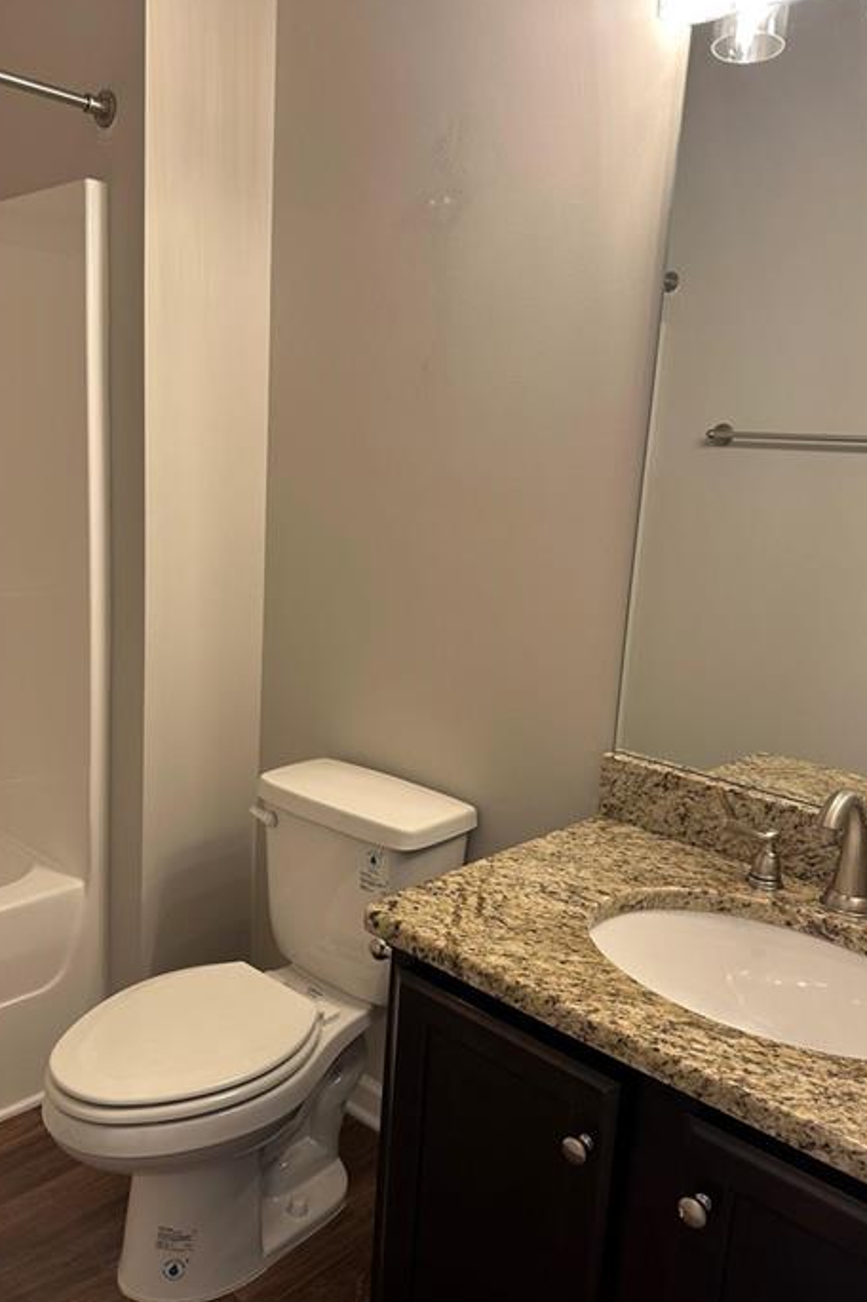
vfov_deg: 65.5
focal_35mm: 28
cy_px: 660
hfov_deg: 46.2
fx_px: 1012
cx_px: 371
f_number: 1.78
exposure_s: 1/60
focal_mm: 6.86
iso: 125
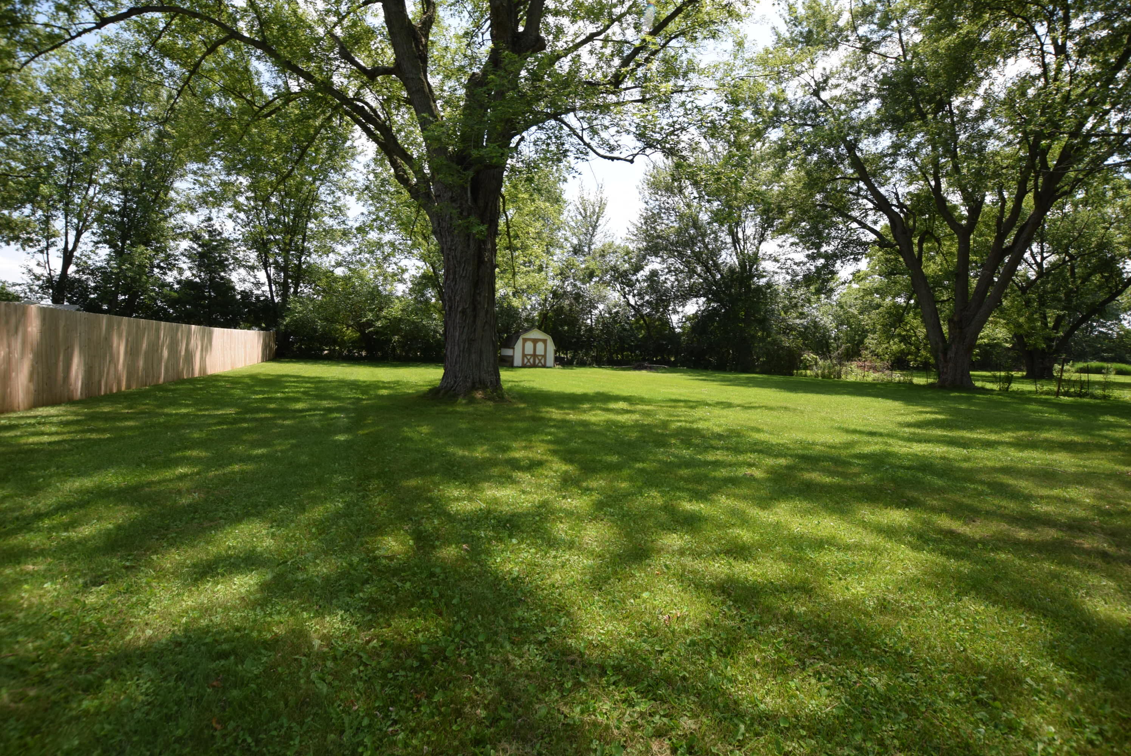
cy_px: 378
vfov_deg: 77.4
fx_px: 472
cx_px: 566
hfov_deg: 100.3
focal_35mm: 15
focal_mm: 10
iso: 280
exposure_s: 1/250
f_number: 8
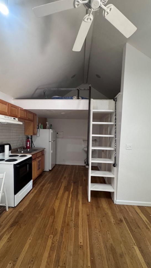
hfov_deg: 67.0
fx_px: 114
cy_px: 140
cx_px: 71
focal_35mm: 16
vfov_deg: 99.3
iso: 400
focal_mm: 2.22
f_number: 2.2
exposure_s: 1/60
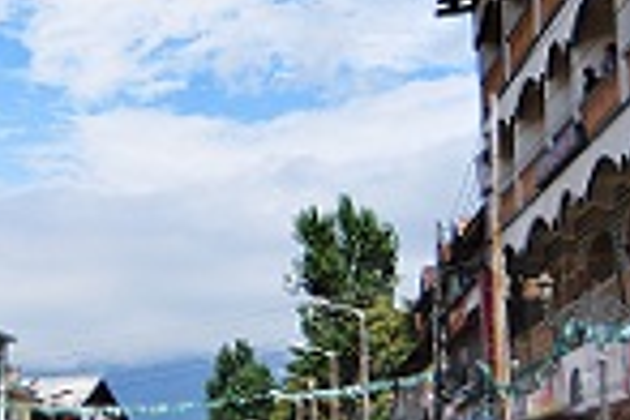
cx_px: -135
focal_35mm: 104
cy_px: 255
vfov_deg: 13.2
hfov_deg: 18.6
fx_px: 1814
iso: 560
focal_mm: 21
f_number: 5
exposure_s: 1/8000
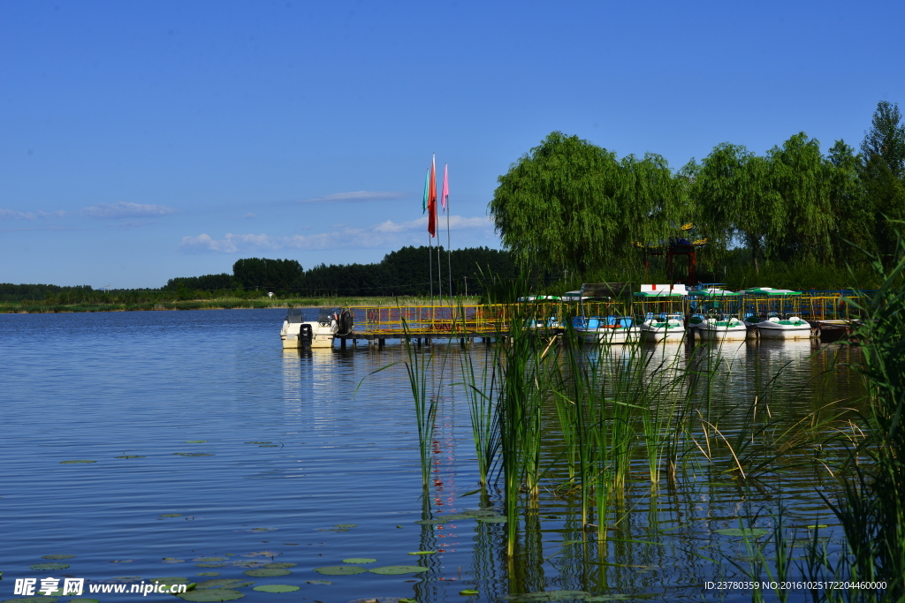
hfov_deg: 28.8
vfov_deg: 19.5
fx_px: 1760
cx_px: 452
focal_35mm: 70
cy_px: 302
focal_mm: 70
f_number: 9
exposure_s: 1/400
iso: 100
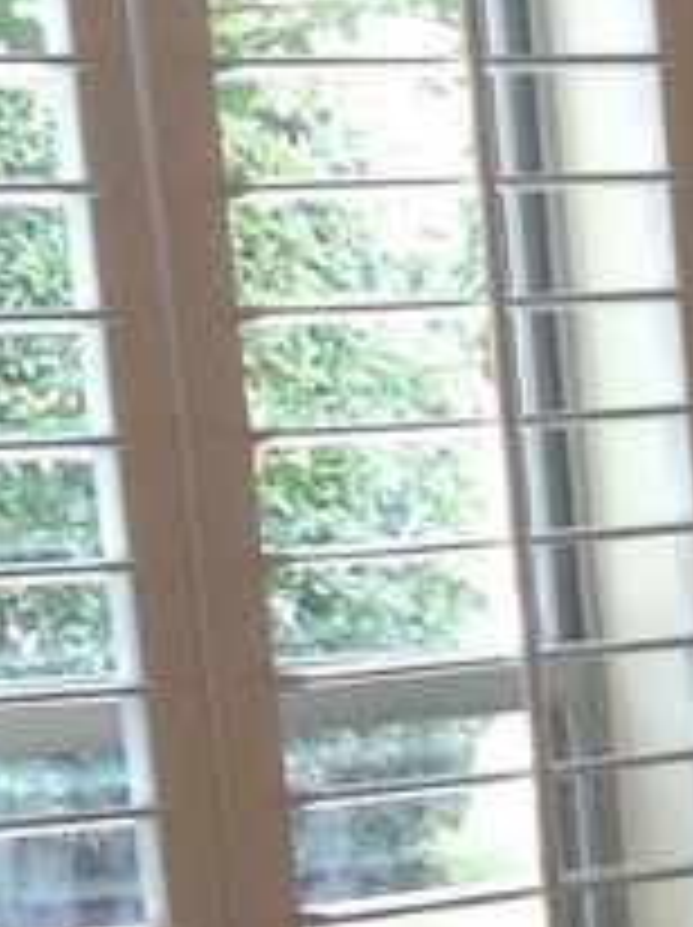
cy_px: 1818
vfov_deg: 7.3
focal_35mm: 261
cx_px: 2043
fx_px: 6981
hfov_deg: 5.4
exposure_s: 1/120
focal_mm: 4.28
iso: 80
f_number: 2.4
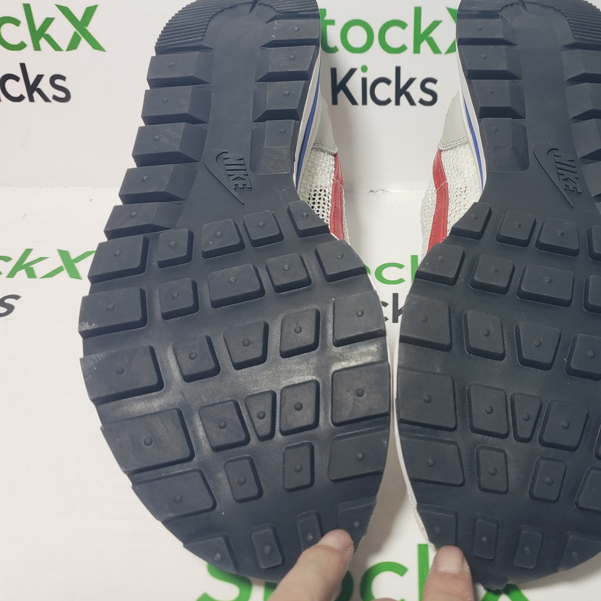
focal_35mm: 34
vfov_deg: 48.4
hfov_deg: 47.7
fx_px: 668
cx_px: 400
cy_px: 268
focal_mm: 4.3
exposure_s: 1/330
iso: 50
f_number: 1.5
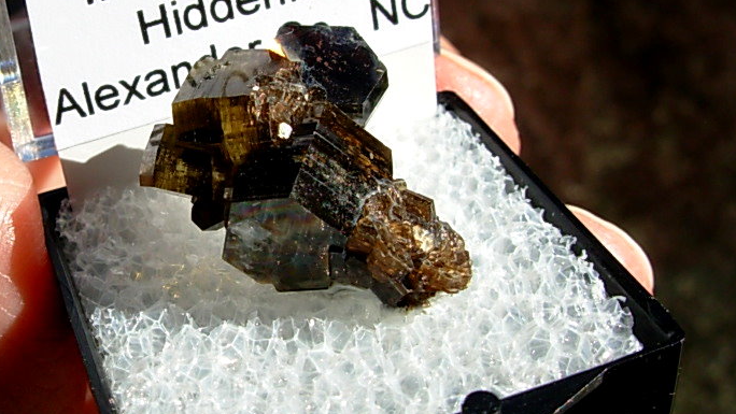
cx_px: 246
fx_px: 1210
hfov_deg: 33.5
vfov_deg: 19.4
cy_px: 134
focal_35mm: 62
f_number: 4.9
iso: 50
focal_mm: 6.3
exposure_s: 1/627
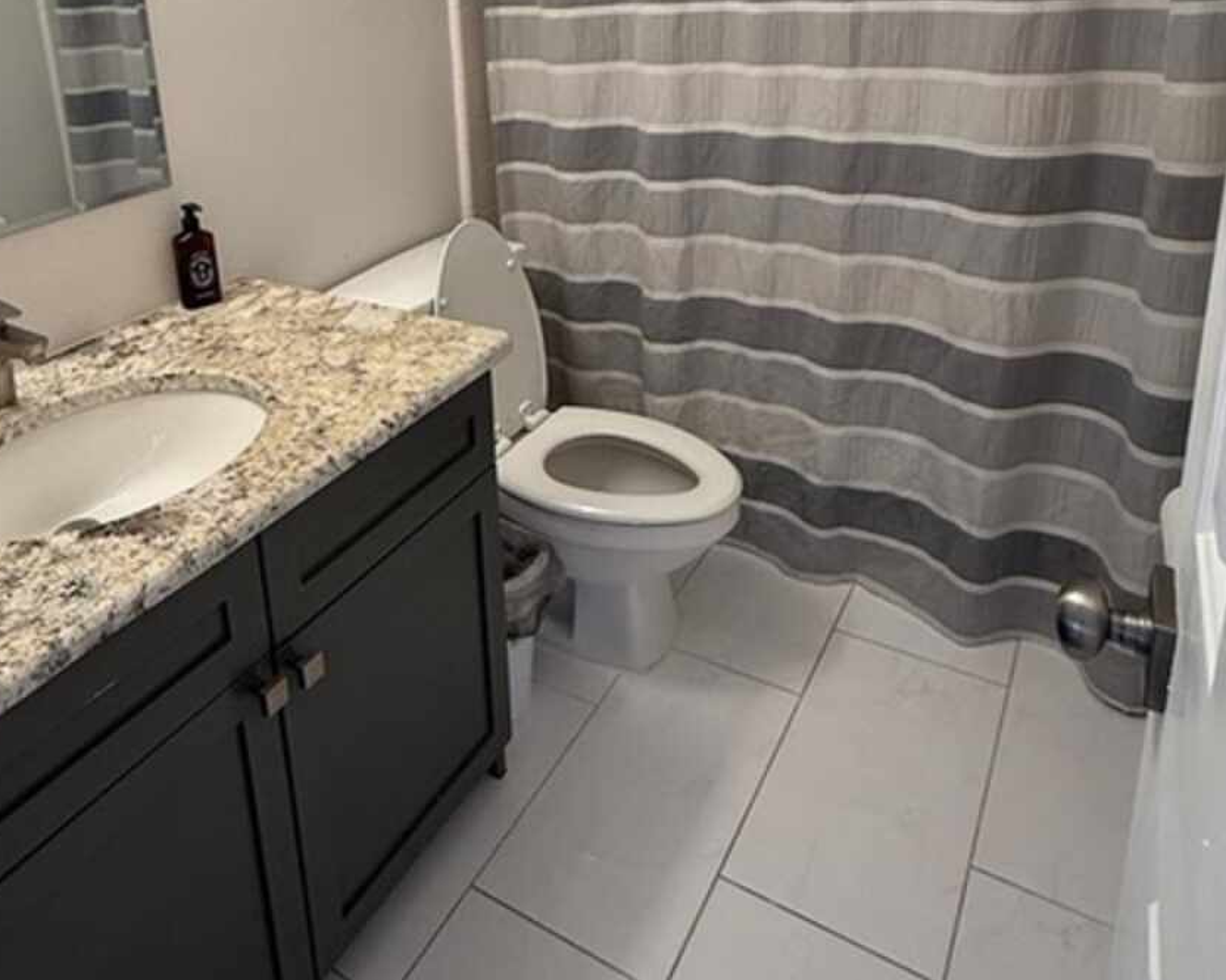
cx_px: 472
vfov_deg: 48.9
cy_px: 210
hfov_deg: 61.5
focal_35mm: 28
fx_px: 1016
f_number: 2.2
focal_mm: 2.22
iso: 200
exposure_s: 1/60
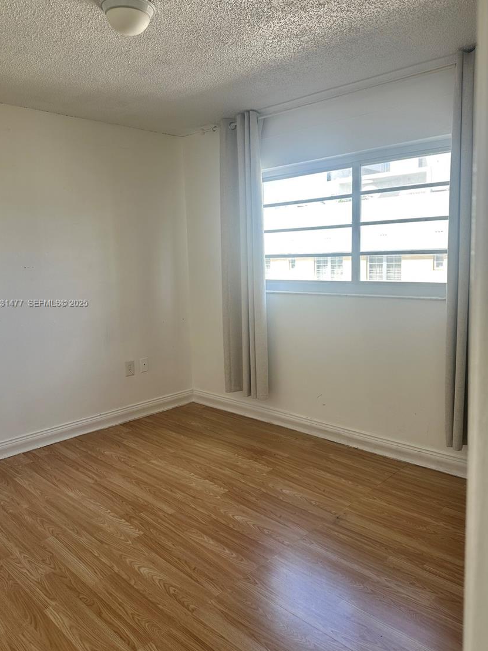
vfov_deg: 67.2
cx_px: 243
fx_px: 489
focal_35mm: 26
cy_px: 304
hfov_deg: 53.1
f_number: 1.78
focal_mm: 6.86
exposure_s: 1/317
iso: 80
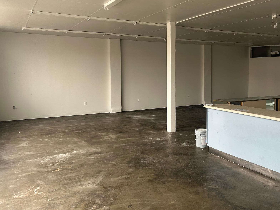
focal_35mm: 34
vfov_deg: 41.7
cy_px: 86
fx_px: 275
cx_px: 180
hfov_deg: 53.2
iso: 100
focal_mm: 5.7
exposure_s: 1/121
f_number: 1.5
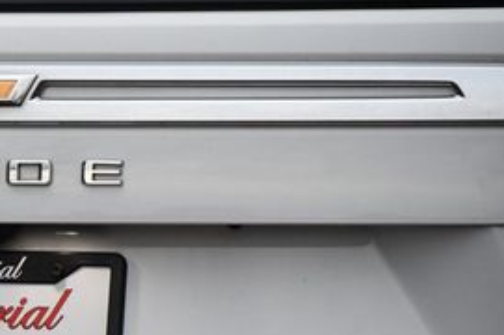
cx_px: -63
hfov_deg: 3.8
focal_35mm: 548
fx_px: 7663
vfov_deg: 2.5
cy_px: 268
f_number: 5
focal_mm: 155
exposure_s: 1/250
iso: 1100
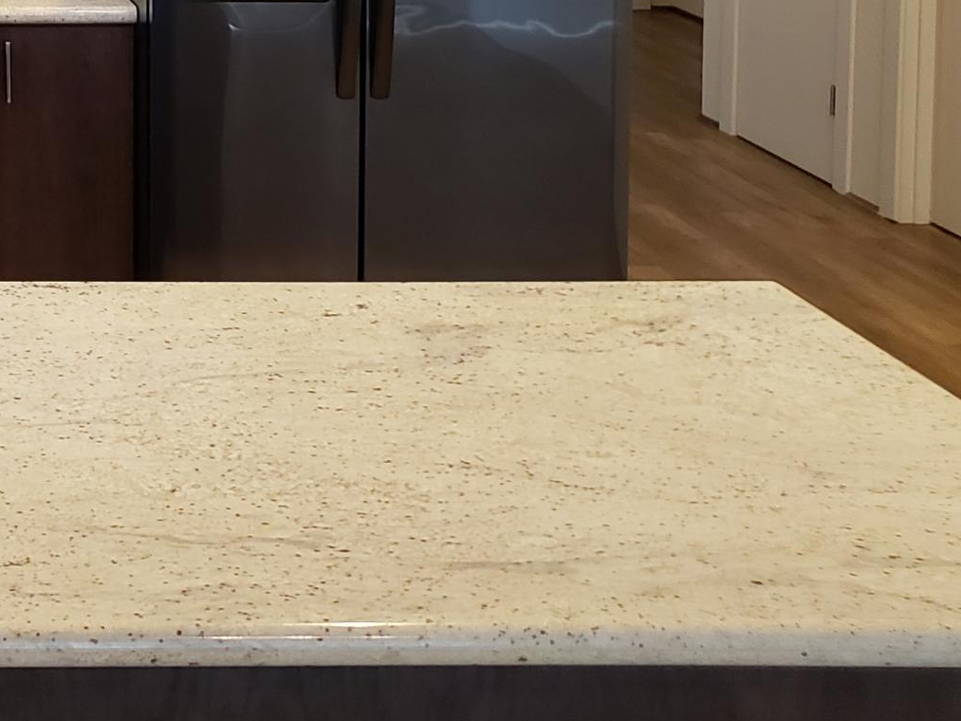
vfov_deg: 18.2
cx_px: -196
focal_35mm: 77
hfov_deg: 23.2
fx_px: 2138
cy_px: -130
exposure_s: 1/60
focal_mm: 4.3
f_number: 1.5
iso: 250
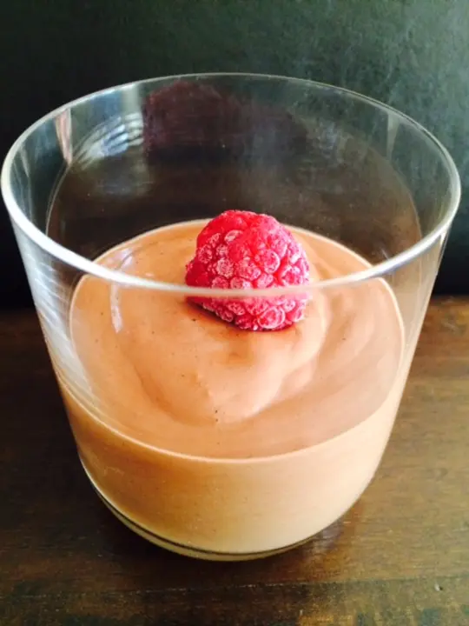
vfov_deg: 61.7
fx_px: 524
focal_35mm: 29
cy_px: 313
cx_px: 234
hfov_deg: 48.2
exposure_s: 1/30
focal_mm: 4.15
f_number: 2.2
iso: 320
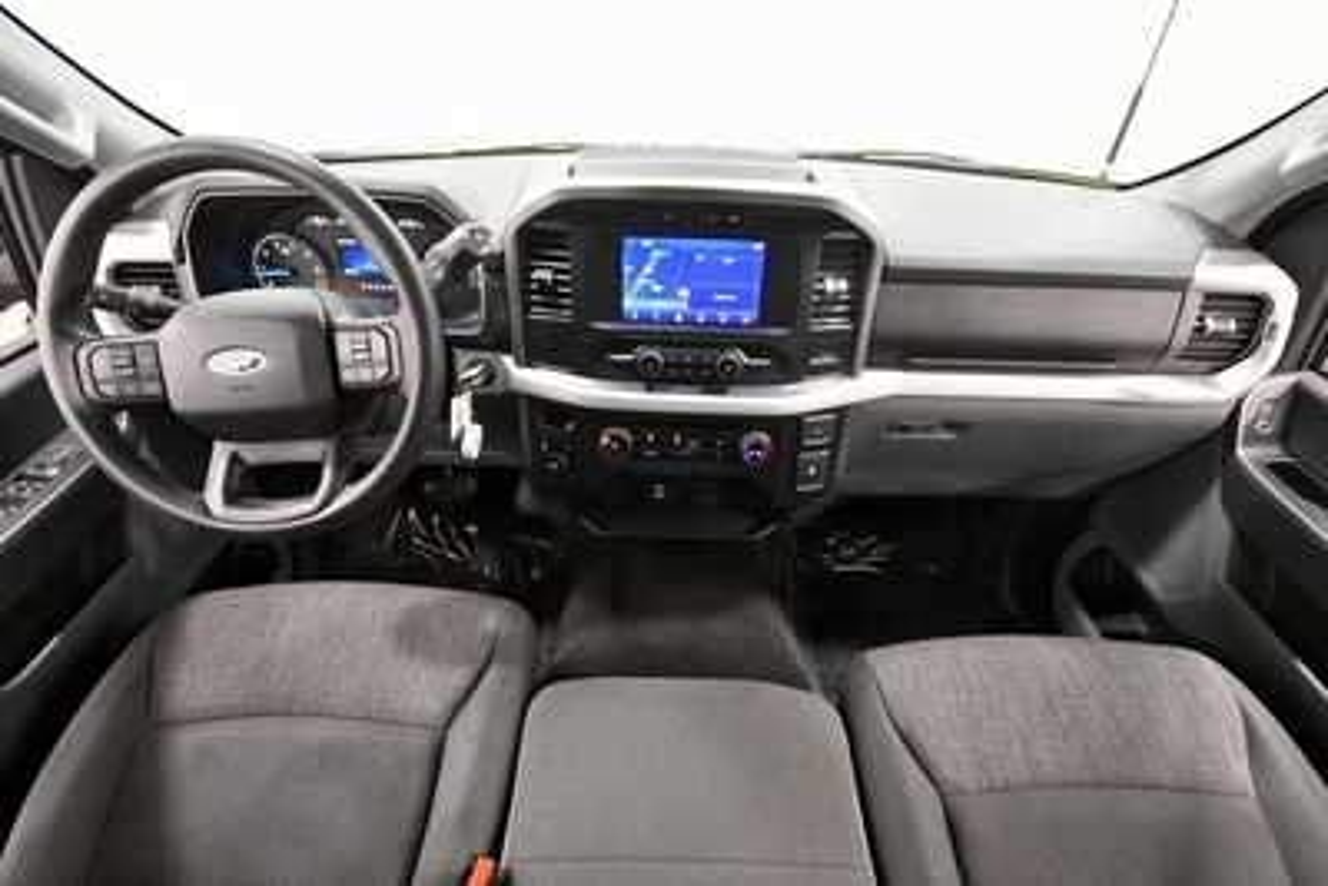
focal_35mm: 17
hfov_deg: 93.3
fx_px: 627
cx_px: 664
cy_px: 443
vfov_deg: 70.5
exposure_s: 1/100
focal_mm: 11.5
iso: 3200
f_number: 4.2
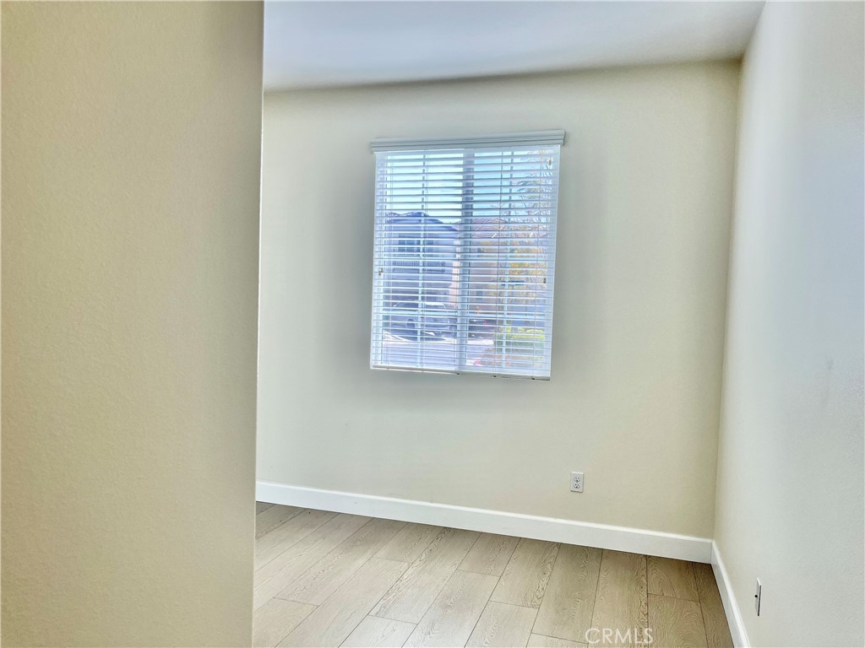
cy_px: 324
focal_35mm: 26
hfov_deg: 67.3
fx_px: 650
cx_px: 432
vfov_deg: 53.1
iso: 50
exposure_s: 1/329
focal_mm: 5.1
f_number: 1.6
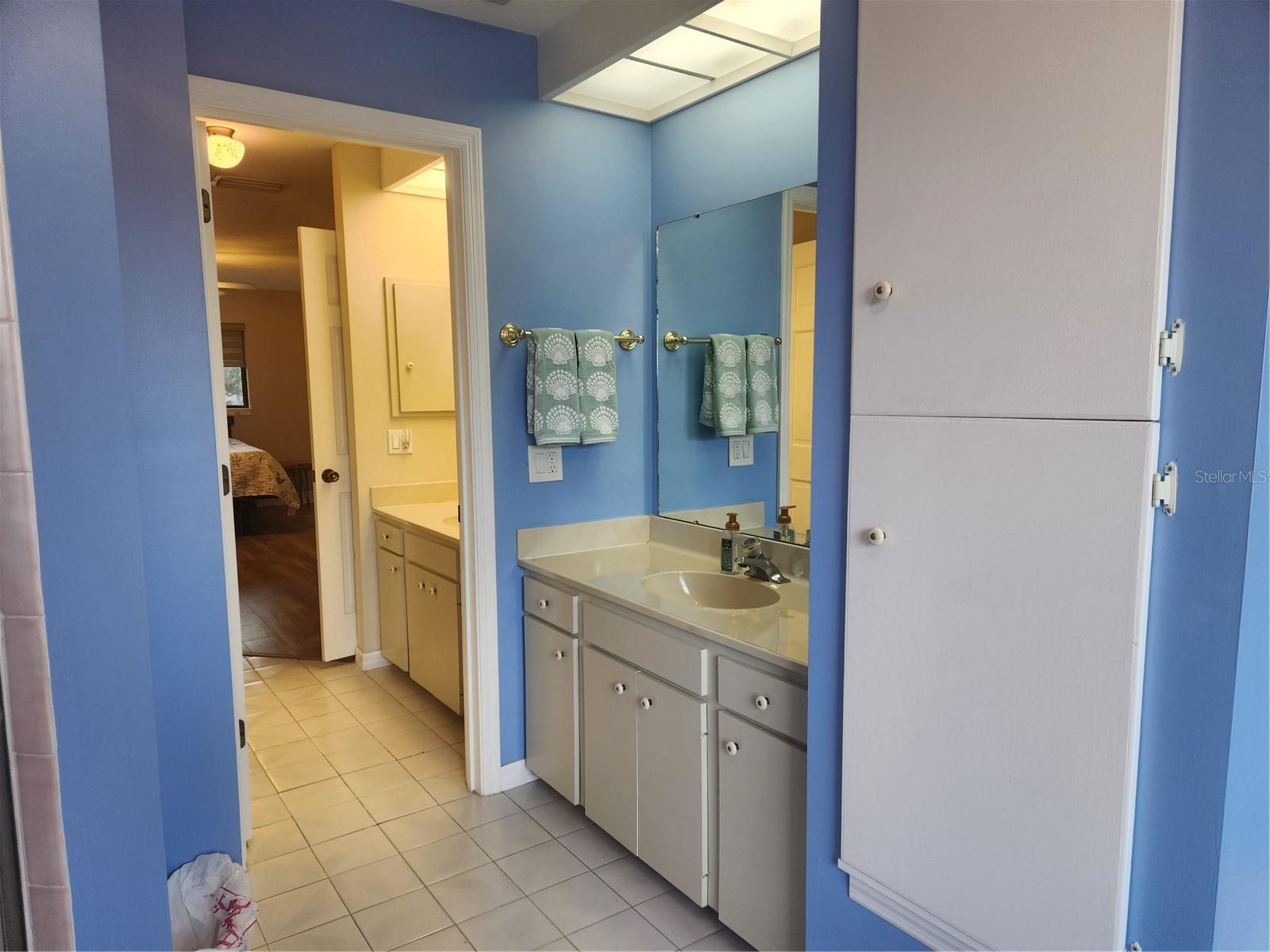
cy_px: 476
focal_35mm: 23
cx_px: 635
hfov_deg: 73.9
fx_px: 844
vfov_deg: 58.9
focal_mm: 5.4
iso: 64
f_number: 1.8
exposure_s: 1/120
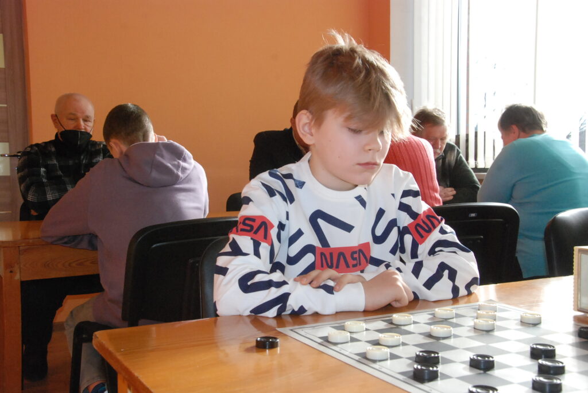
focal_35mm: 42
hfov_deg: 46.4
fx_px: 687
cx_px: 294
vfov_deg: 32.0
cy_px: 196
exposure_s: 1/200
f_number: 10
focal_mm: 28
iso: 1600
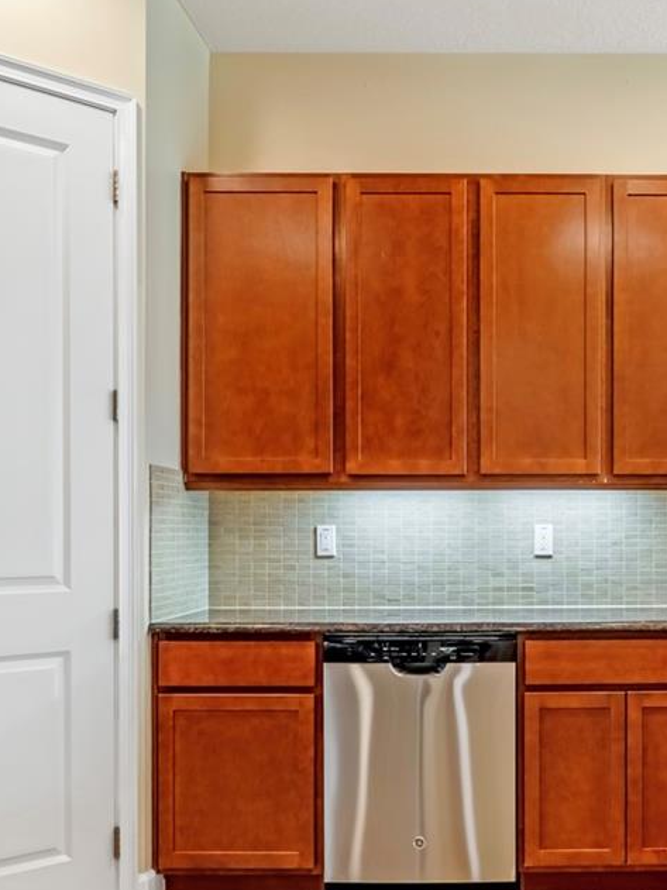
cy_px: 535
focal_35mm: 40
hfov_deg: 34.9
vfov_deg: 46.3
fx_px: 1034
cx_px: 513
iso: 250
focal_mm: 11
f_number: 9
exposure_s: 1/125
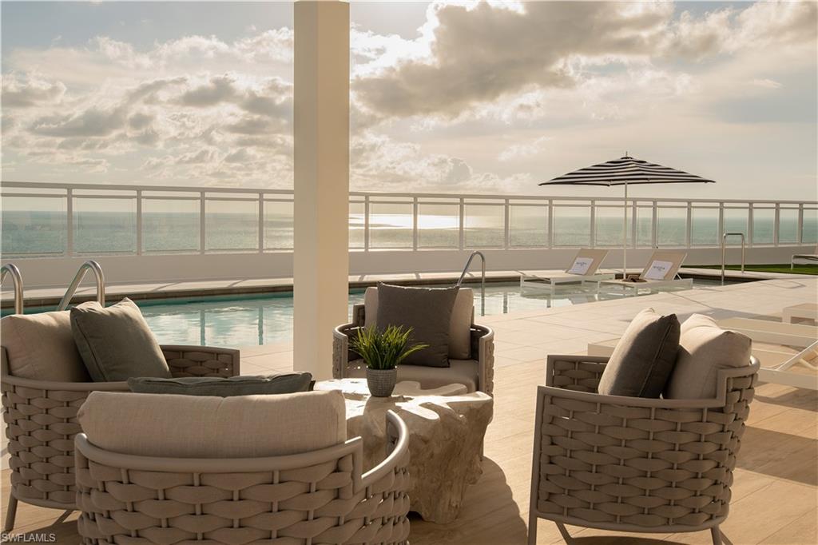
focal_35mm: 35
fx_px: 795
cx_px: 409
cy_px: 272
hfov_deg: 54.4
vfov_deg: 37.8
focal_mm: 35
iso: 160
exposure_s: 1/500
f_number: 9
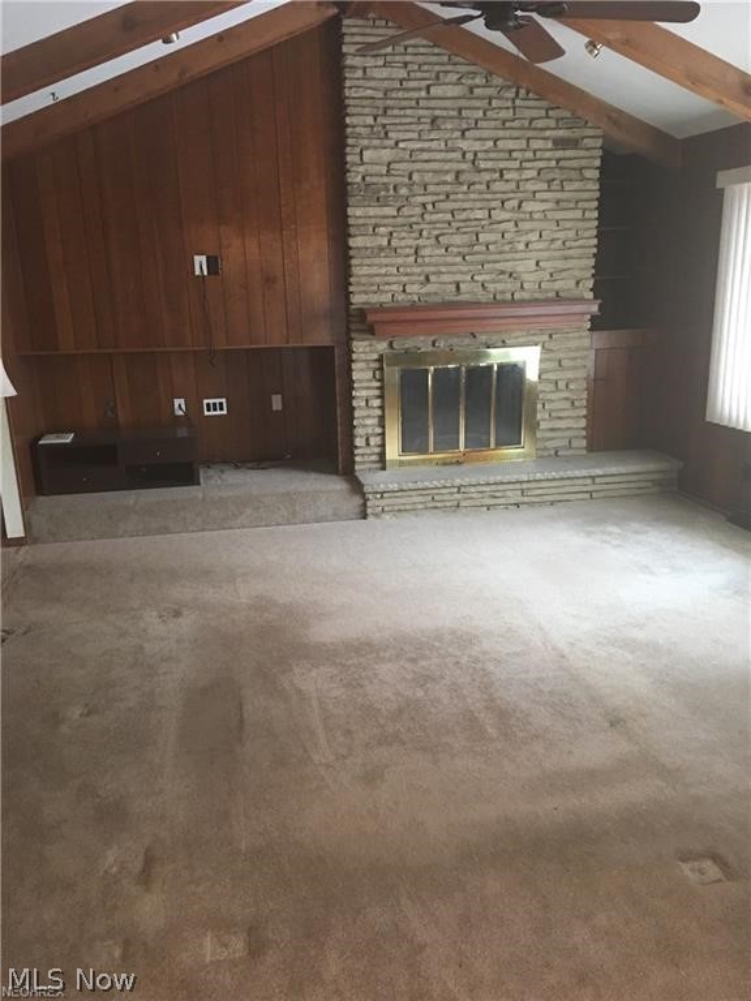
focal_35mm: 29
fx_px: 839
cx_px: 376
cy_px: 500
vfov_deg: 61.7
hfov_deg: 48.2
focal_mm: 4.15
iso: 100
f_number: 2.2
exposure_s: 1/15
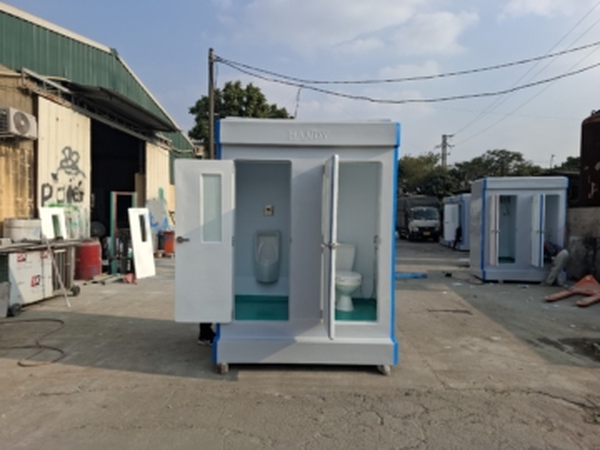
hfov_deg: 73.9
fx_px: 399
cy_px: 225
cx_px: 300
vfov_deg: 58.9
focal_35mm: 23
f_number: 1.8
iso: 50
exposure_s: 1/1543
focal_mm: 5.54
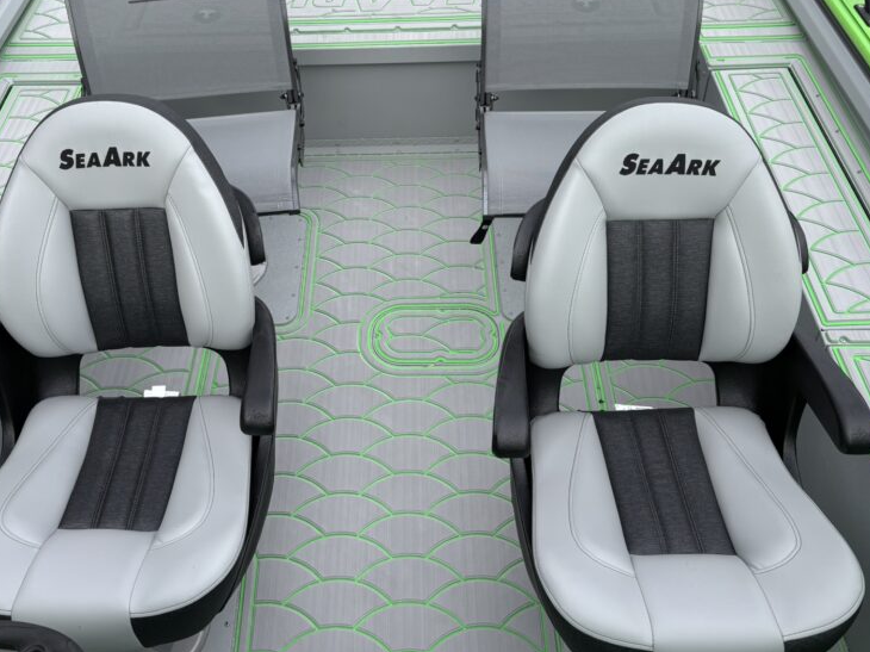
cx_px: 399
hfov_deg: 48.9
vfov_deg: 37.4
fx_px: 955
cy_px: 235
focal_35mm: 38
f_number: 1.6
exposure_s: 1/818
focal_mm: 5.96
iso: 50
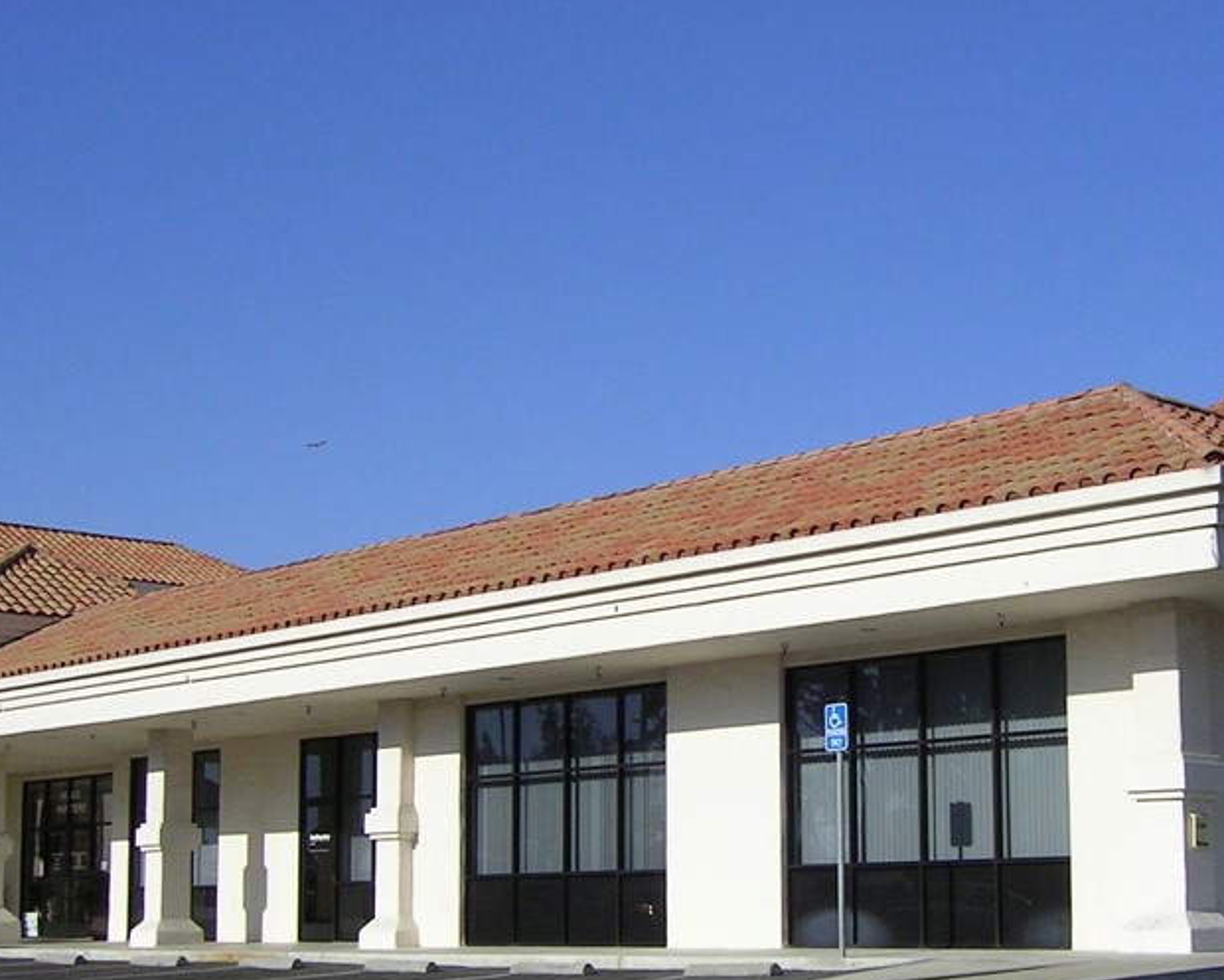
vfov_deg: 26.1
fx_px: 2101
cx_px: 792
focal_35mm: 58
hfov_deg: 32.3
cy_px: 660
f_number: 4.8
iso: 71
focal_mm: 5.6
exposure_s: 1/975
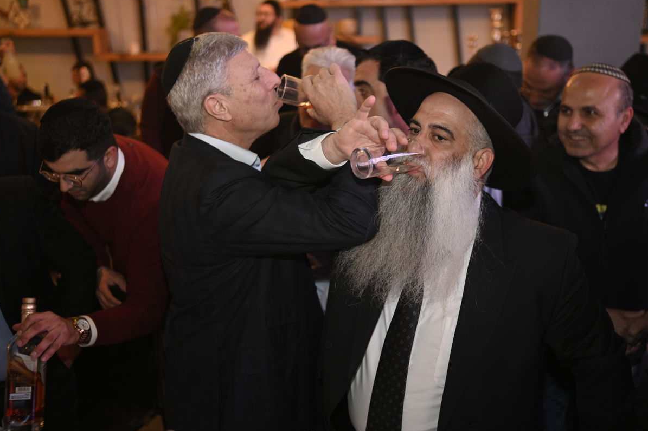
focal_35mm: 41
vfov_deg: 32.6
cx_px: 337
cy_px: 236
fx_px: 738
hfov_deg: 47.4
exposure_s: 1/200
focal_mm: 35
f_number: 1.8
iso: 800
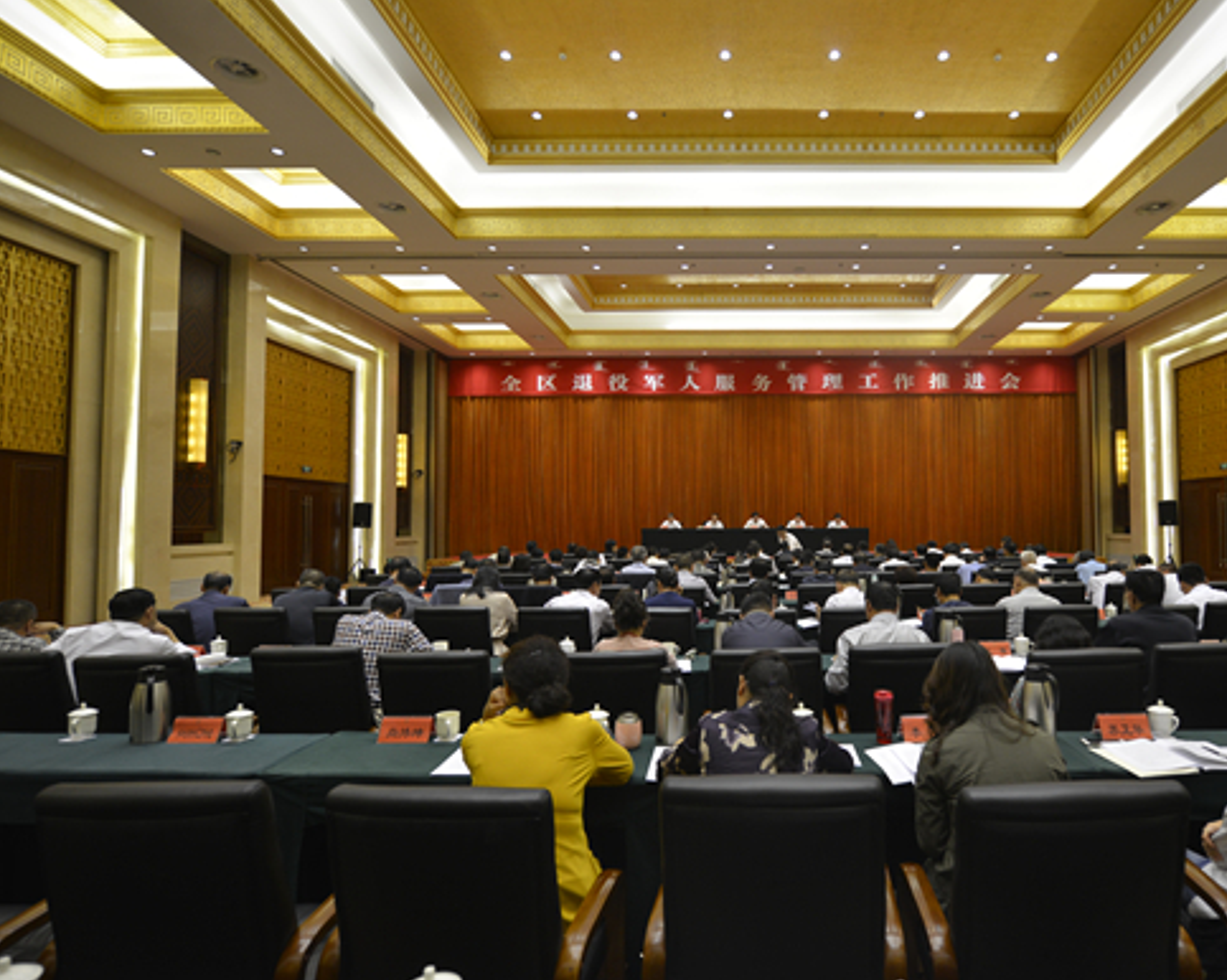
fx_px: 762
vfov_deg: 65.5
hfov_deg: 76.5
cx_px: 754
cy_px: 487
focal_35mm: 21
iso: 800
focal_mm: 18
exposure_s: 1/100
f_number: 4
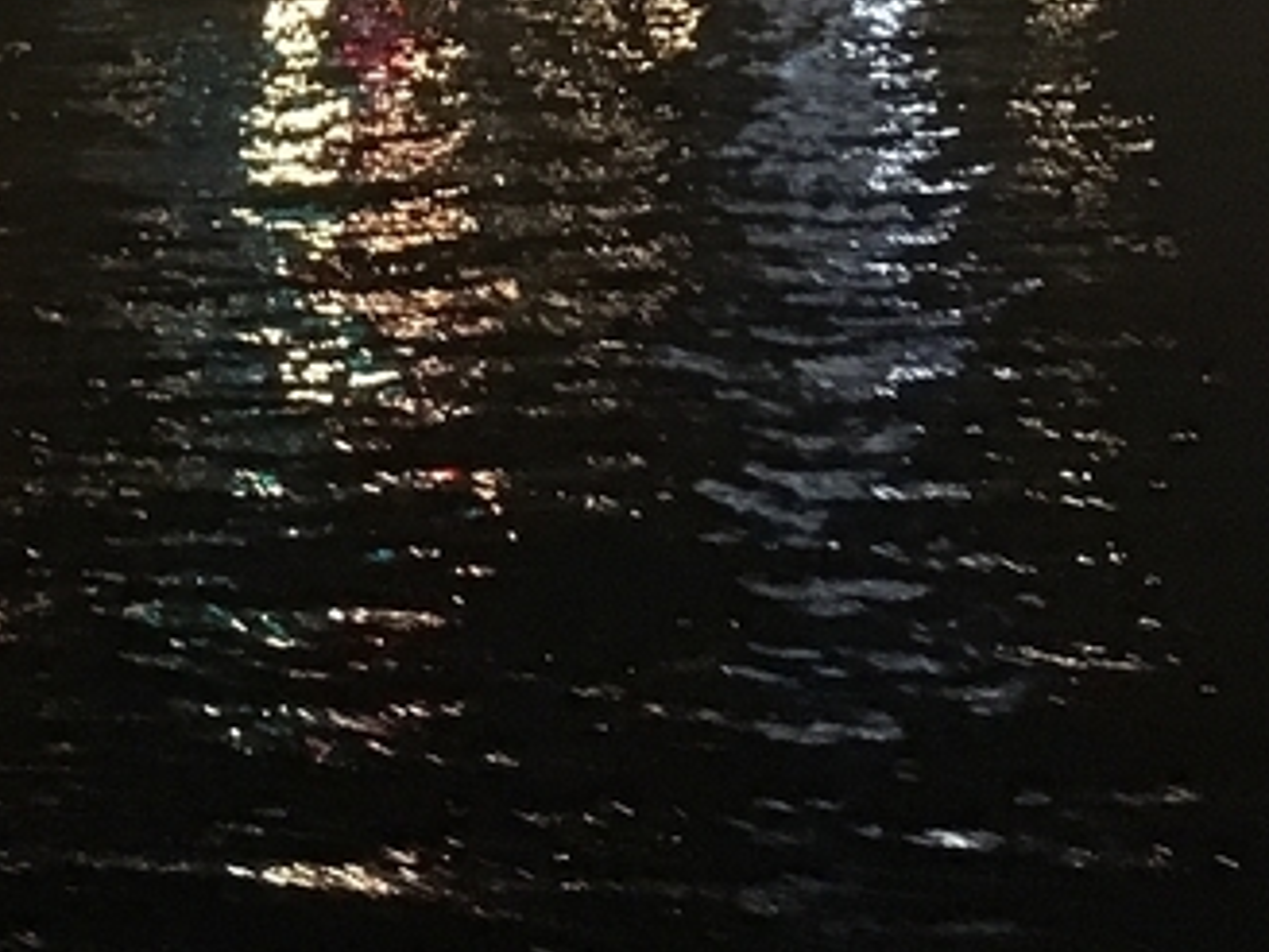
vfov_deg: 12.9
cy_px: -666
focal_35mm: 106
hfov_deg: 18.2
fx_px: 3886
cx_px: 50
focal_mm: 4.15
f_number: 2.2
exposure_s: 1/17
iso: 400
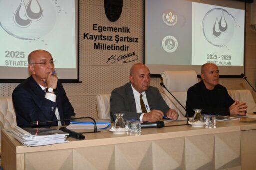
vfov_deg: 30.5
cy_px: 85
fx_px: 313
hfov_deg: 44.5
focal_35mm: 44
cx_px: 128
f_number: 7.1
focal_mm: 44
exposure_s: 1/60
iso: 1000
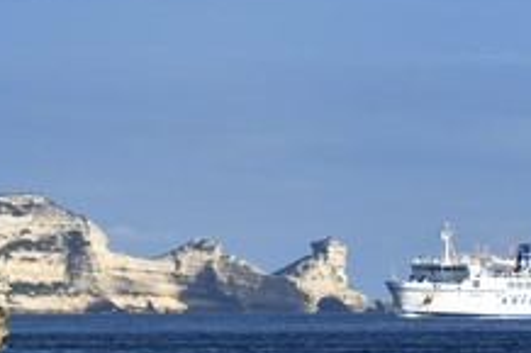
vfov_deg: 3.6
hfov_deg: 5.4
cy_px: 265
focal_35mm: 385
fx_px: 5674
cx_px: 212
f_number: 10
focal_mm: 200
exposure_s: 1/400
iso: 200
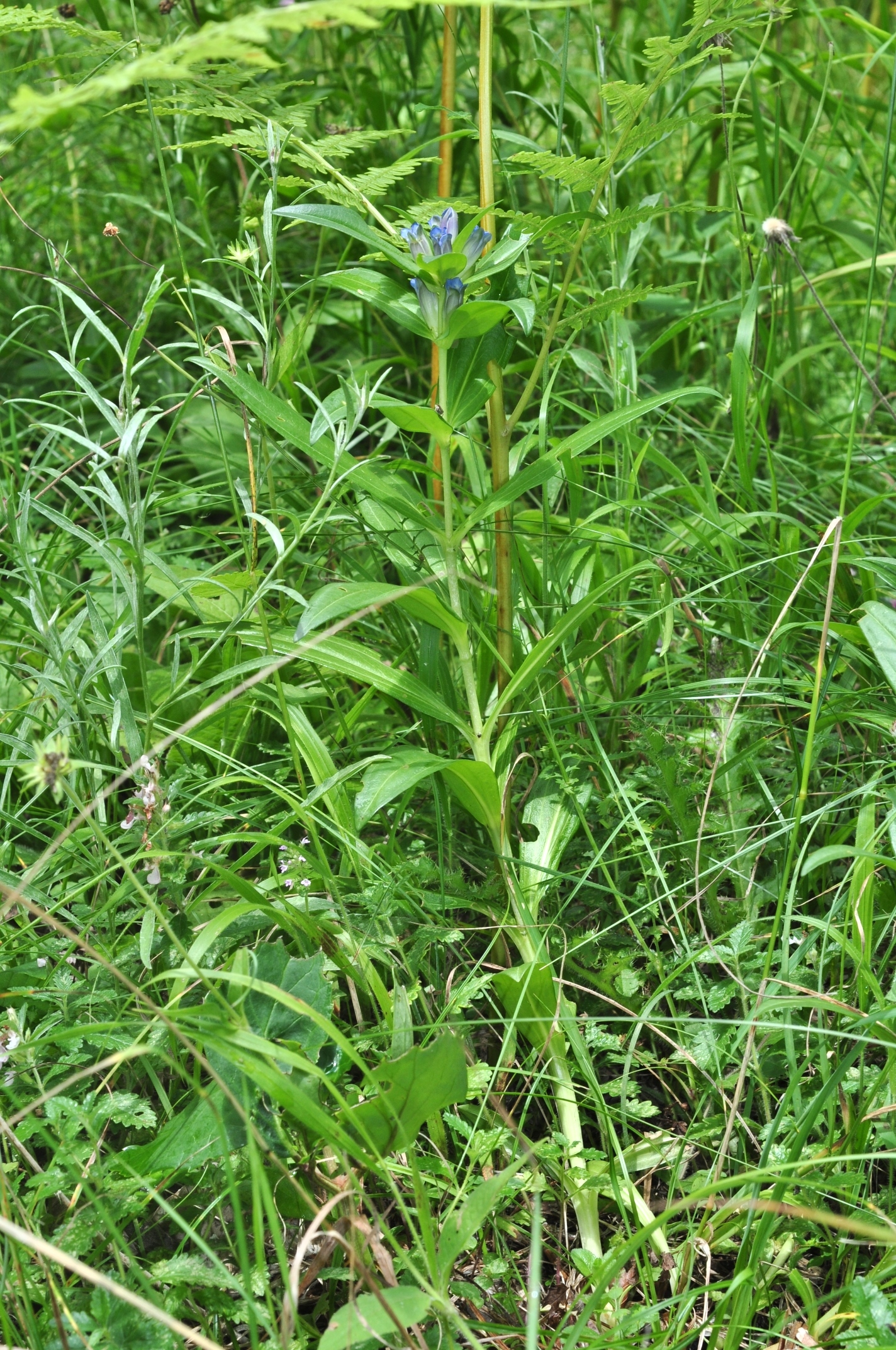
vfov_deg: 22.6
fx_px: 3368
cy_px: 675
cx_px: 448
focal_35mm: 90
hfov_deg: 15.2
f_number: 11
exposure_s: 1/60
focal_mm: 60
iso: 200
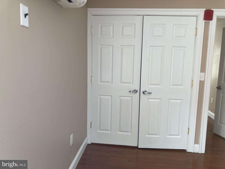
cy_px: 84
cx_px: 112
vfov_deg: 49.7
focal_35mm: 28
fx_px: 182
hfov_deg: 63.4
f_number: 1.8
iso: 100
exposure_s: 1/60
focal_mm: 3.99
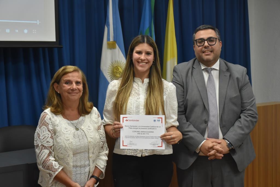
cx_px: 140
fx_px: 560
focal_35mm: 72
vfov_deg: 18.9
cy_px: 94
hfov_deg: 28.1
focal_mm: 48
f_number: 5.6
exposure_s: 1/125
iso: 1600
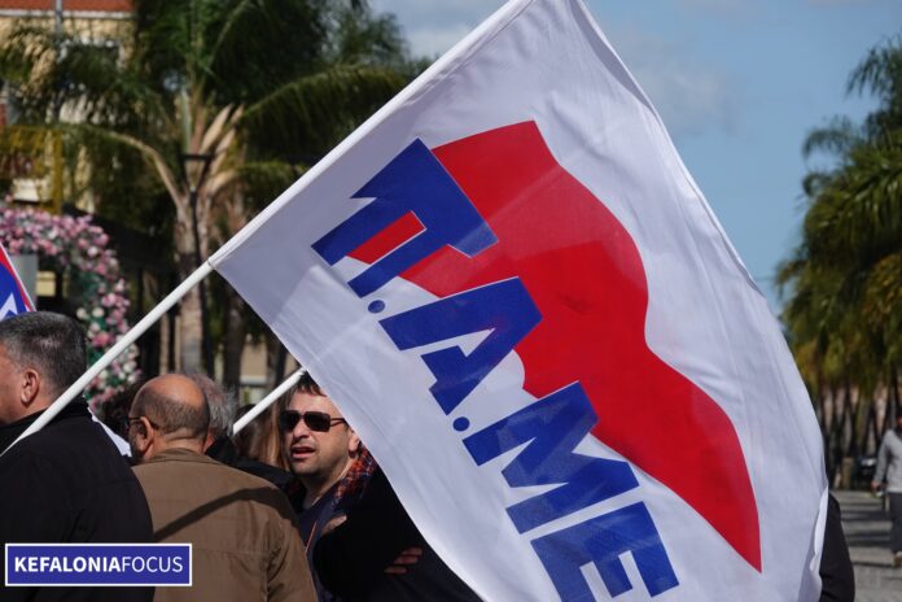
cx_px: 451
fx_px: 5361
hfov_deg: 9.6
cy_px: 301
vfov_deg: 6.4
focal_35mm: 214
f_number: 5
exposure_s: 1/1000
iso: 100
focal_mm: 78.39
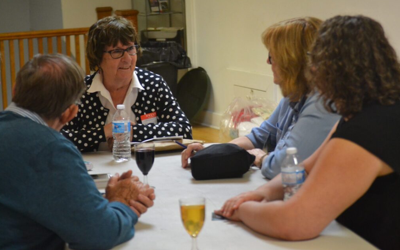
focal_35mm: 105
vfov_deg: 12.5
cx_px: 200
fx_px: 1145
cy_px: 118
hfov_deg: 19.8
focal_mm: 68
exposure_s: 1/125
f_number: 4.2
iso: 2200
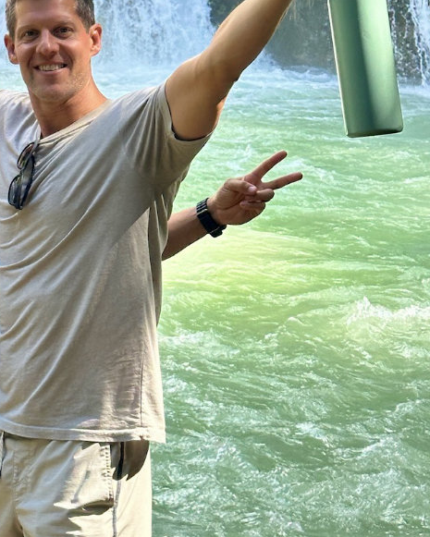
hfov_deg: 12.5
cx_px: -49
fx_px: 1924
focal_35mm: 121
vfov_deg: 15.7
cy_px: 27
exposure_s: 1/836
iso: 64
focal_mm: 6.9
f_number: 1.8
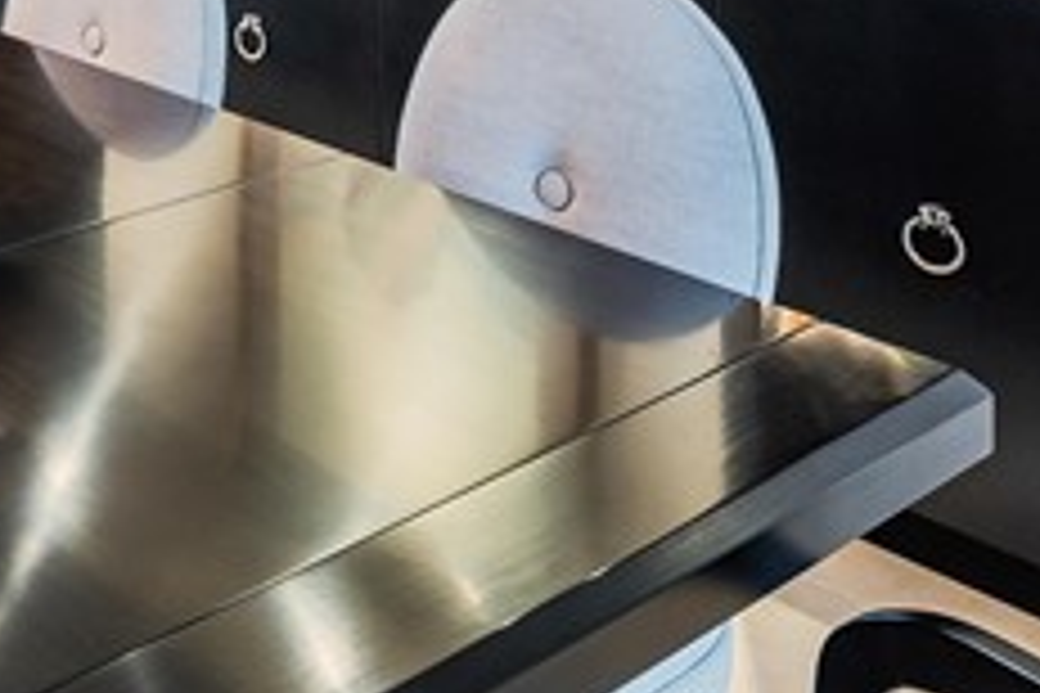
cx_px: -149
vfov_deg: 19.0
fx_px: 1762
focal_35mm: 61
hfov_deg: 29.2
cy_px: -405
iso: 500
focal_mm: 13
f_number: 8
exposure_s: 1
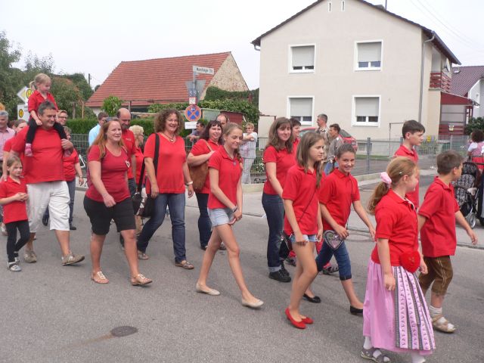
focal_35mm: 35
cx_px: 242
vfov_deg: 40.7
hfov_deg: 52.6
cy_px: 182
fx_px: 489
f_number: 5.6
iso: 80
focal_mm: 5.8
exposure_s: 1/200
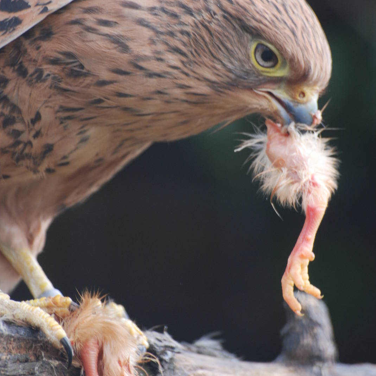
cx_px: 188
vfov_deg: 3.1
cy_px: 115
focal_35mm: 574
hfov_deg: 3.1
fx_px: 7054
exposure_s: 1/160
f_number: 5.6
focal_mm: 300
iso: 400
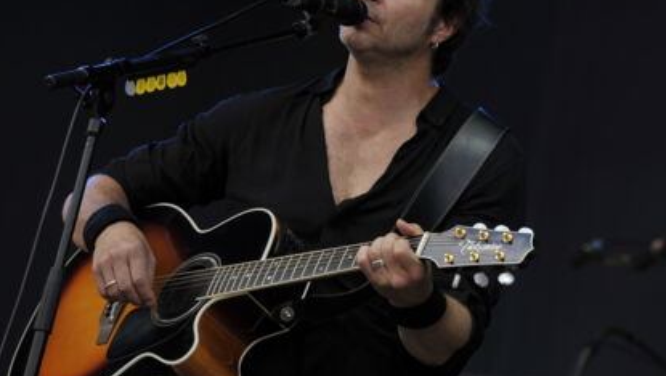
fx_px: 5124
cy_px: 137
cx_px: 317
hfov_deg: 7.4
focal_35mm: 290
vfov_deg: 4.2
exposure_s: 1/400
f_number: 6.3
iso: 250
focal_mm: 240
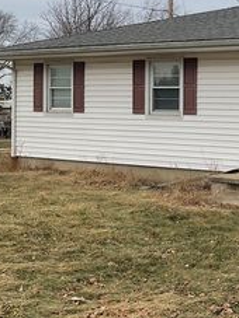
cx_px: 311
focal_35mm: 64
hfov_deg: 20.9
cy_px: 107
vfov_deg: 30.1
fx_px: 590
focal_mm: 3
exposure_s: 1/1342
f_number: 1.8
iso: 16
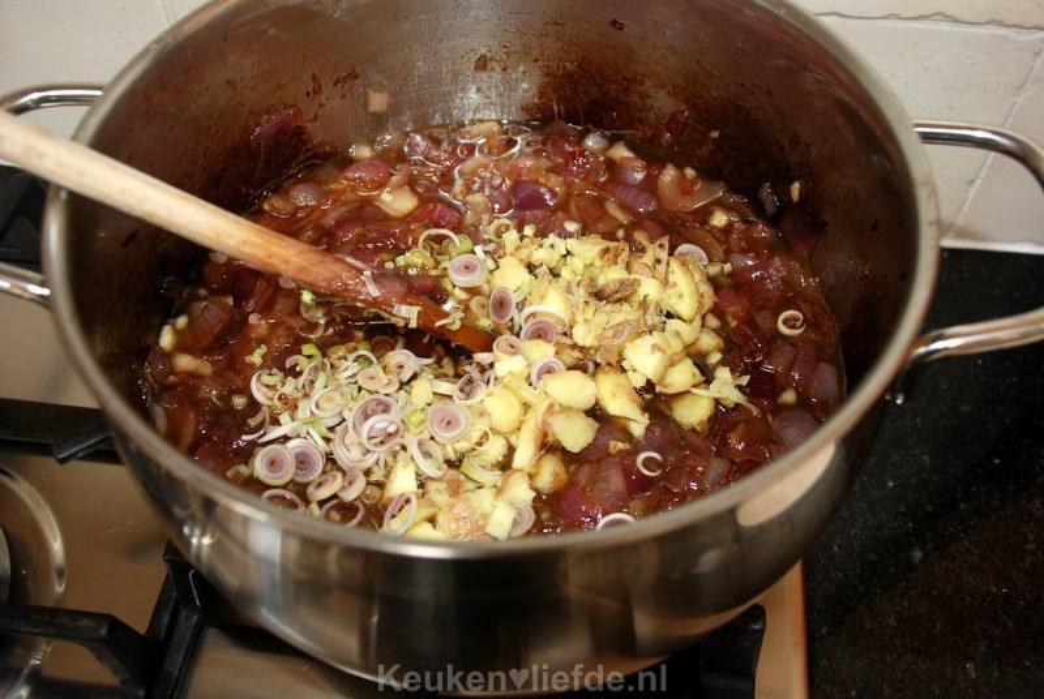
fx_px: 958
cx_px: 522
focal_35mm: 33
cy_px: 350
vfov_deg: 40.1
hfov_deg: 57.2
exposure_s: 1/60
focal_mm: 22
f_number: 3.8
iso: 200
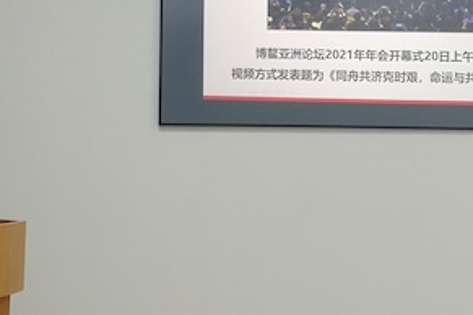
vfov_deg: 15.0
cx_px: 195
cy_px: 31
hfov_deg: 22.6
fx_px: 1182
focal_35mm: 90
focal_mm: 3.95
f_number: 2.2
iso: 200
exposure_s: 1/50
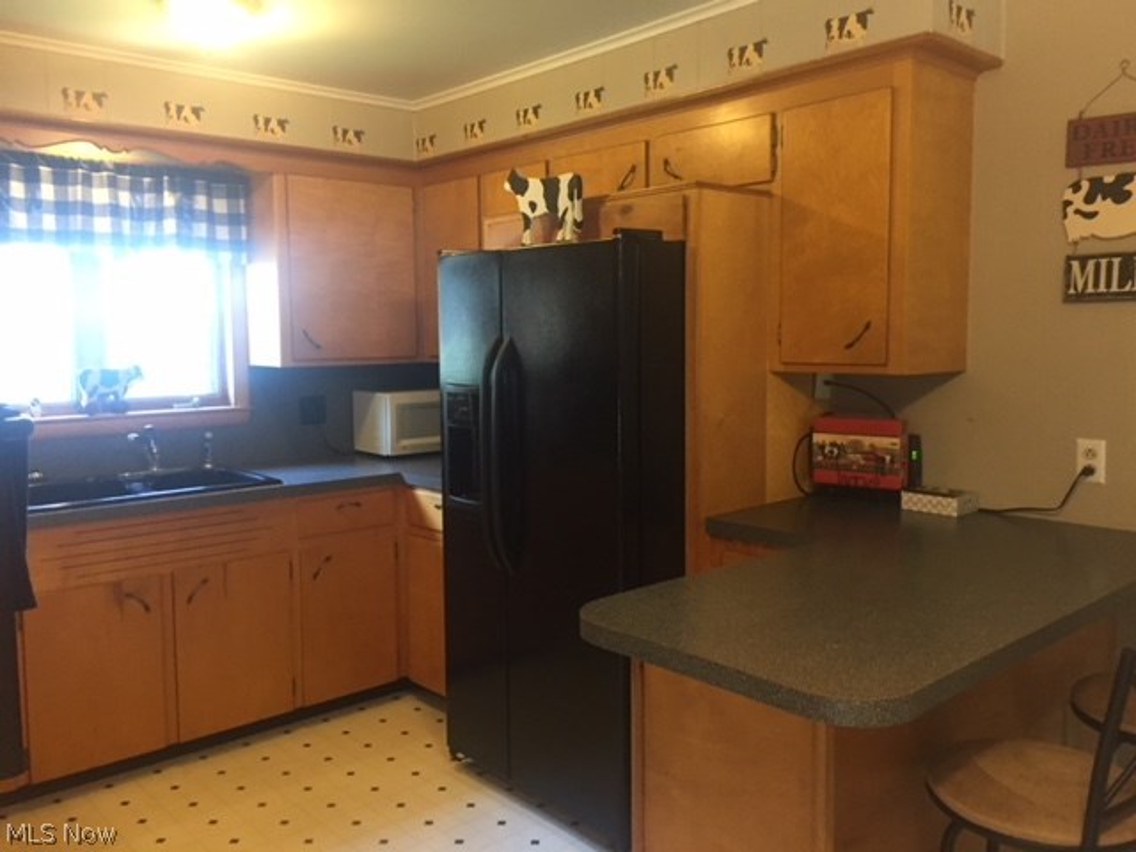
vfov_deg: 48.2
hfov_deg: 61.7
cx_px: 568
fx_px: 952
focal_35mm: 29
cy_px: 426
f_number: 2.2
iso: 200
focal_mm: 4.15
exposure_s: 1/30
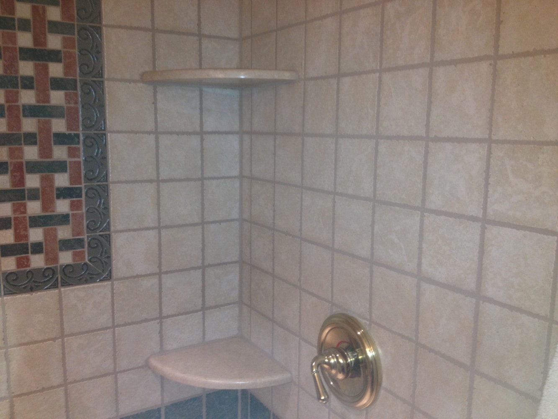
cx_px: 279
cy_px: 210
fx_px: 564
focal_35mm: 35
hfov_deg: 52.6
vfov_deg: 40.7
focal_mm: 4.28
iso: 100
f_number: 2.4
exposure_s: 1/20
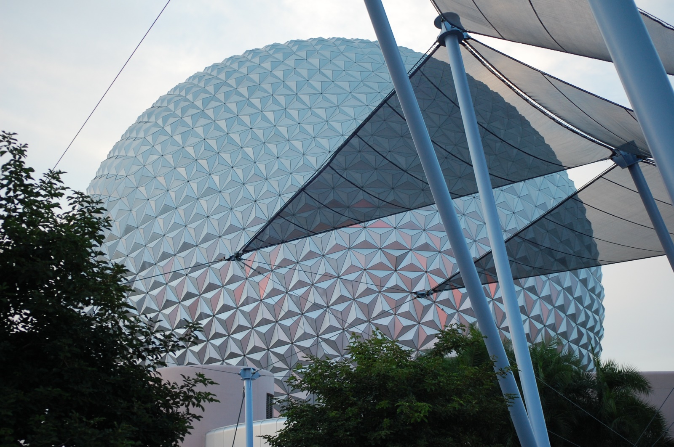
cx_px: 337
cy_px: 224
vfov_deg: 16.5
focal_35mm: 82
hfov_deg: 24.6
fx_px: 1543
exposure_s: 1/80
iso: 400
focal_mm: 55
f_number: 4.5
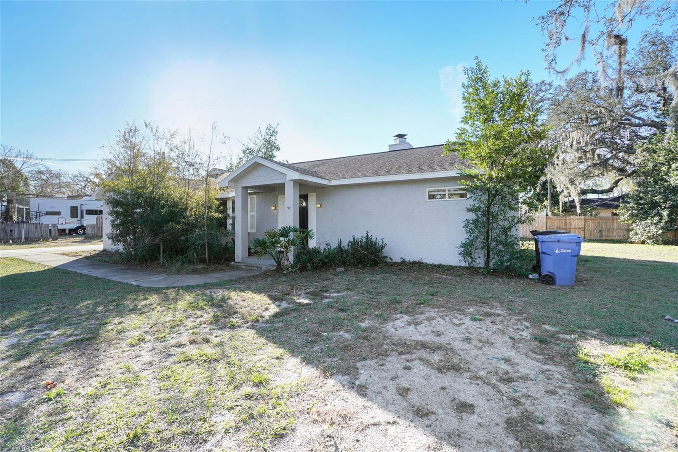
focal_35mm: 15
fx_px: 282
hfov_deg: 100.4
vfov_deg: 77.3
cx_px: 339
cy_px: 226
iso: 100
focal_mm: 10
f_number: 8
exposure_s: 1/125
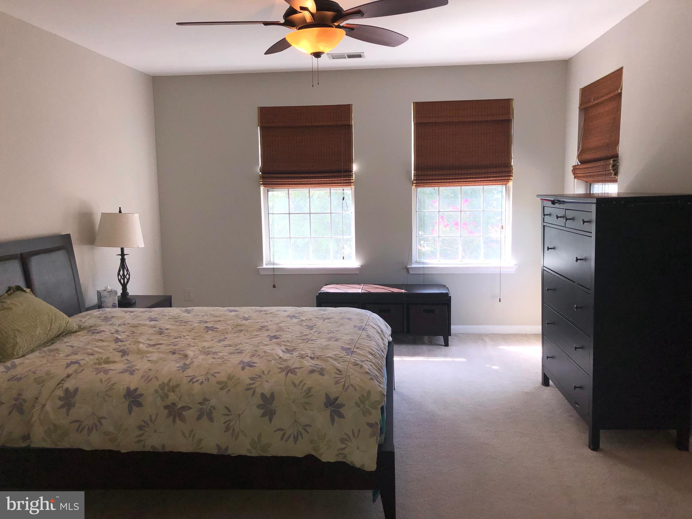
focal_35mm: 28
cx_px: 346
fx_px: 560
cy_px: 260
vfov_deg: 49.7
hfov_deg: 63.4
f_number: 1.8
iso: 20
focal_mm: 3.99
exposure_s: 1/139
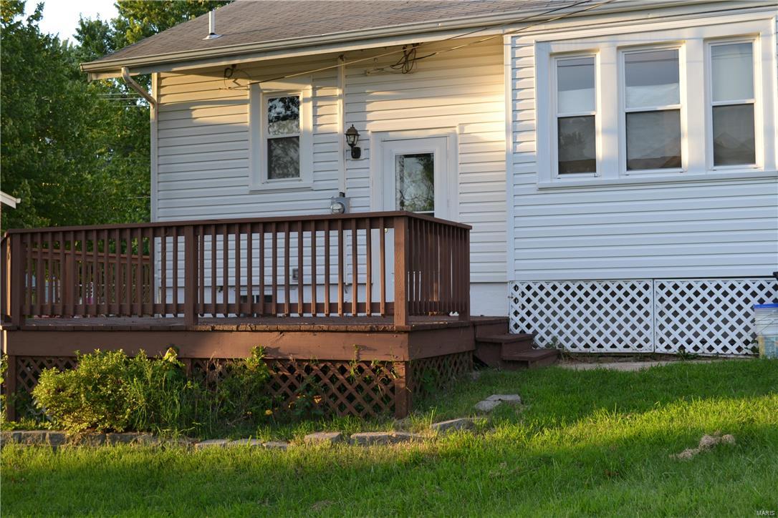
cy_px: 259
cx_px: 389
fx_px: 972
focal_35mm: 45
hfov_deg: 43.6
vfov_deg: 29.9
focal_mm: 30
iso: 250
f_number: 5.6
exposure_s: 1/125
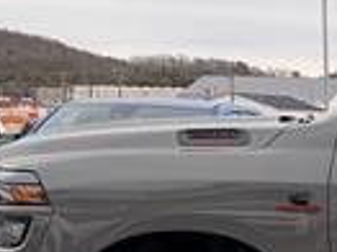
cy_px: 242
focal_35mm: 117
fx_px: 1138
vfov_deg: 12.5
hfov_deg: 14.4
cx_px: 646
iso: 80
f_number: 1.78
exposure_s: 1/2110
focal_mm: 6.76
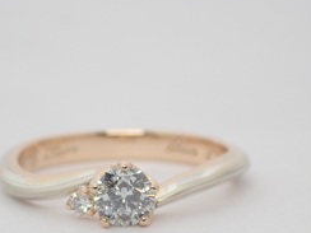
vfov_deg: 9.8
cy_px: 195
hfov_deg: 13.1
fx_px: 1357
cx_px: 122
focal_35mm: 151
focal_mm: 14.62
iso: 200
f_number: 4.3
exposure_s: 1/125
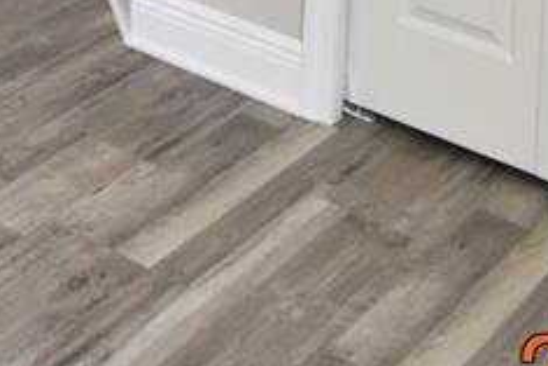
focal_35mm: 102
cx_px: -168
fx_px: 1554
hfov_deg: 18.6
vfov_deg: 10.3
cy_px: -683
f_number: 3.5
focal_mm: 10
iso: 800
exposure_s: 1/250
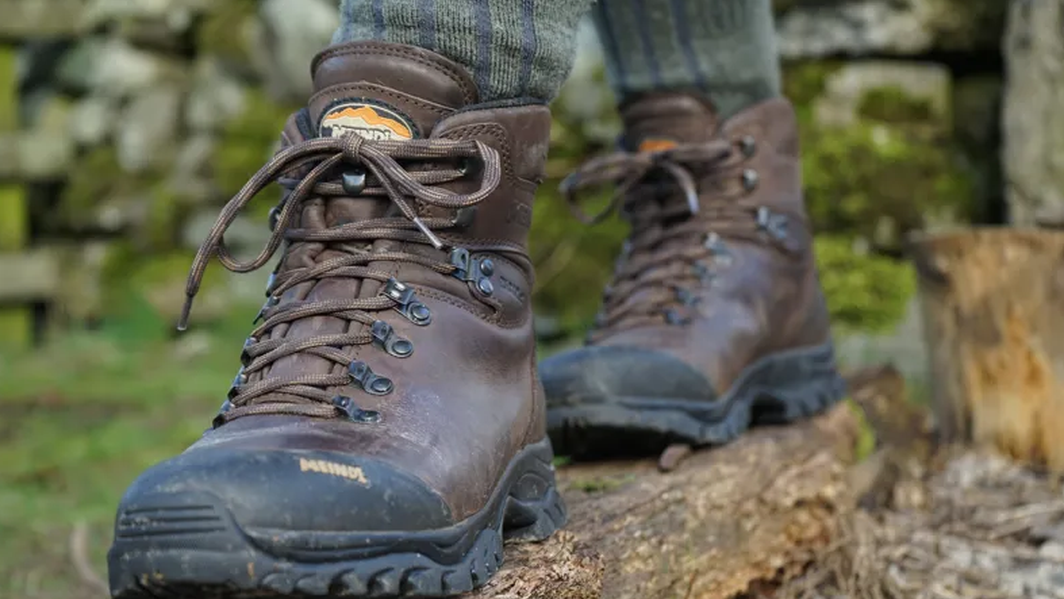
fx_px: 1862
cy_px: 274
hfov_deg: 31.9
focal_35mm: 66
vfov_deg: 18.3
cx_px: 527
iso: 160
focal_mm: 62
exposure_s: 1/100
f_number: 5.6
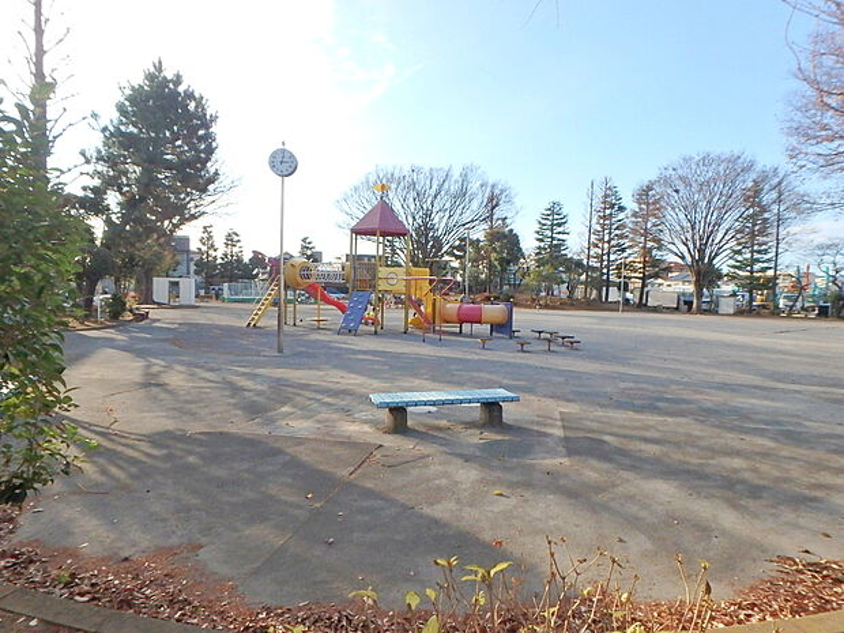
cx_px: 422
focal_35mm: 21
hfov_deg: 79.0
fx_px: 512
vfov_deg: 63.4
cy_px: 316
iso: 400
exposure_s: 1/800
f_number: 6
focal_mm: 3.7
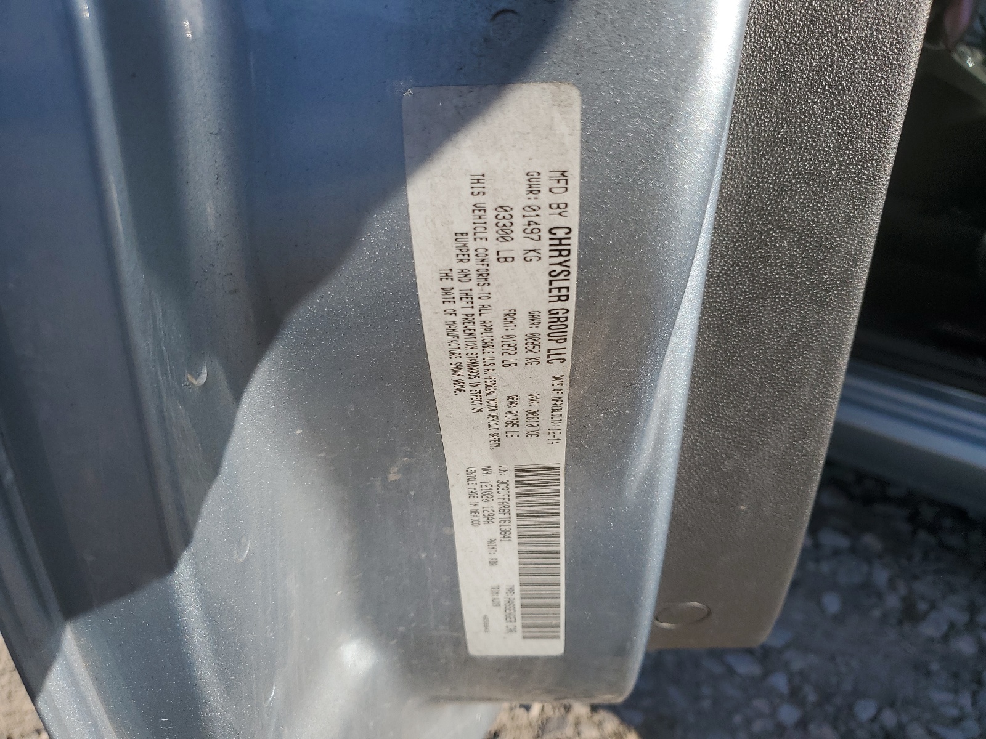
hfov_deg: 67.3
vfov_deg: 53.1
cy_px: 370
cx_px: 493
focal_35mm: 26
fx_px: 741
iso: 50
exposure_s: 1/2000
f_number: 1.5
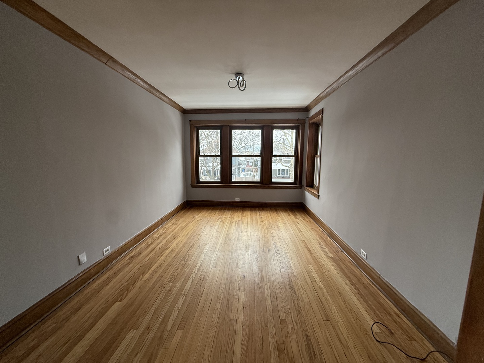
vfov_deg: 85.7
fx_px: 196
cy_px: 182
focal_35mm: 14
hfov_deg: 102.1
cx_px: 242
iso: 125
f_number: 2.2
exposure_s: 1/99
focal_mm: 2.22
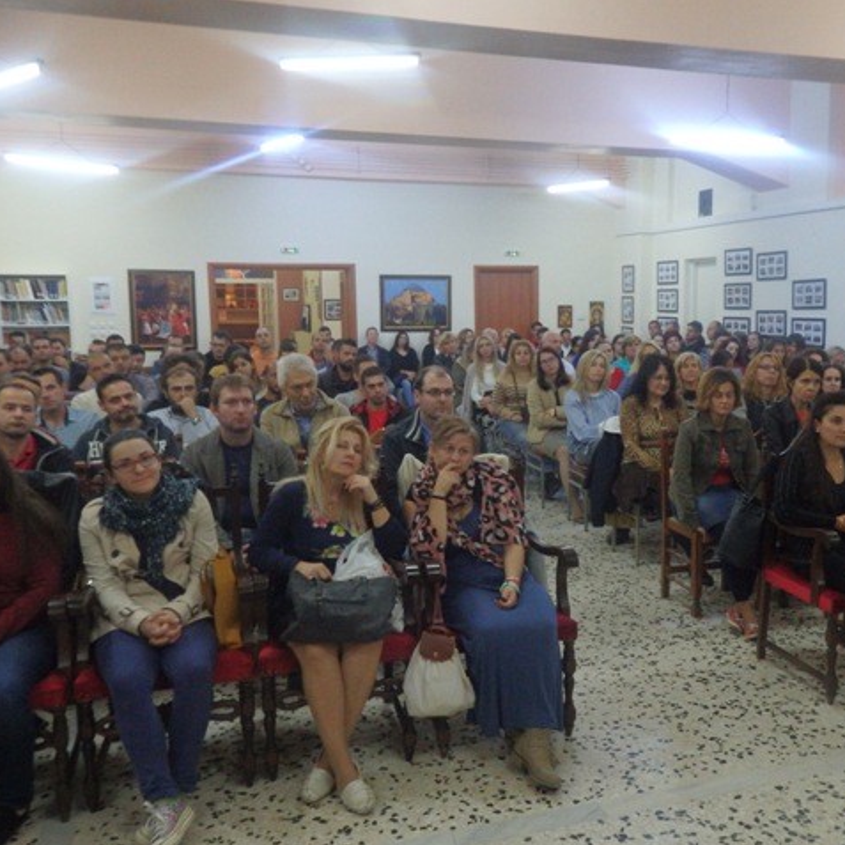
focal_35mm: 32
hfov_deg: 50.6
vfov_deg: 51.1
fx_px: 884
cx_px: 531
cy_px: 423
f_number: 3.2
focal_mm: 5
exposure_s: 1/30
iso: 500
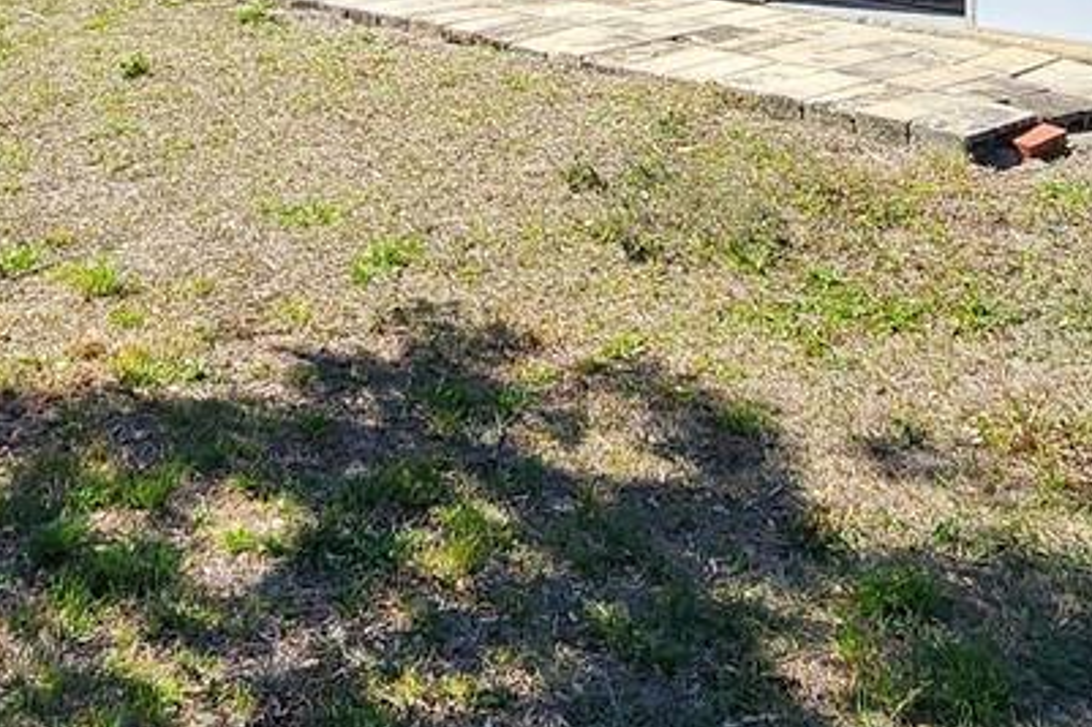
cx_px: 498
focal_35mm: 54
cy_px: -406
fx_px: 1637
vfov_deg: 20.8
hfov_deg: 36.9
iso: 50
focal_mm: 2.2
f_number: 2.2
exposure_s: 1/947
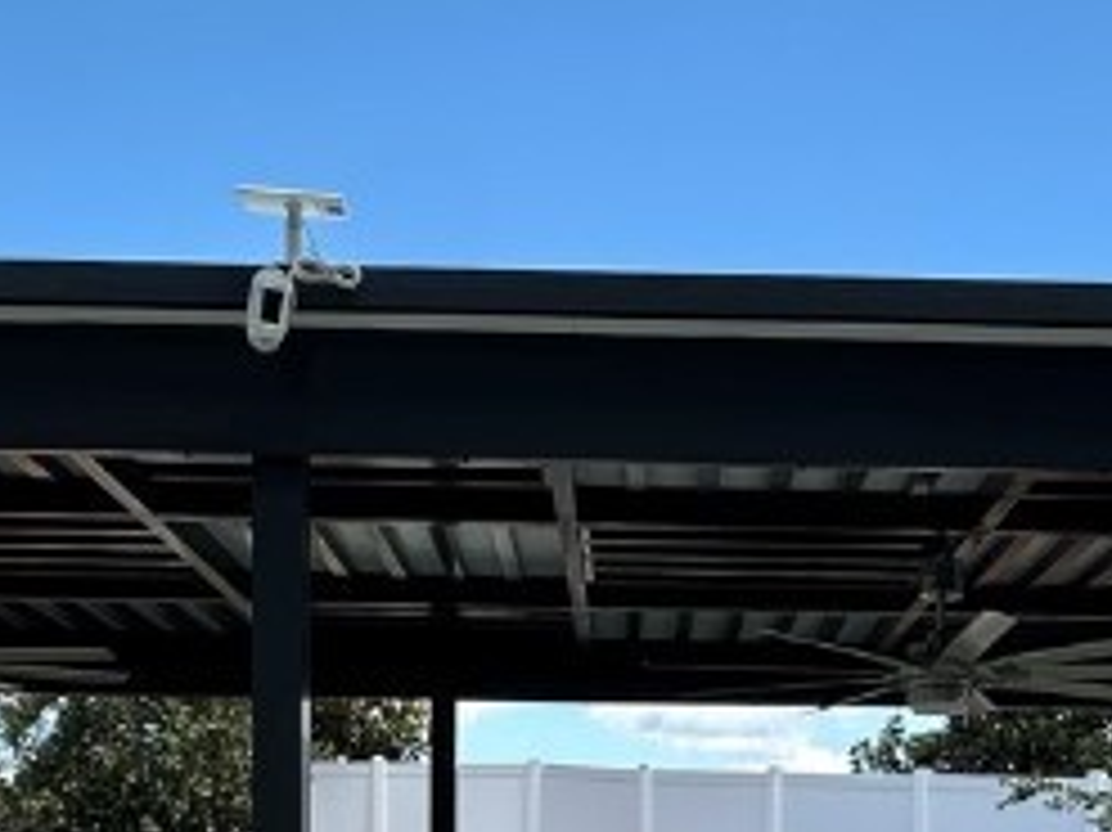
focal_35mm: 58
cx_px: 698
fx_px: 1862
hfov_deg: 33.1
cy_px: 989
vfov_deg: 23.2
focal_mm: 2.22
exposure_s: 1/849
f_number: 2.2
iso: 40
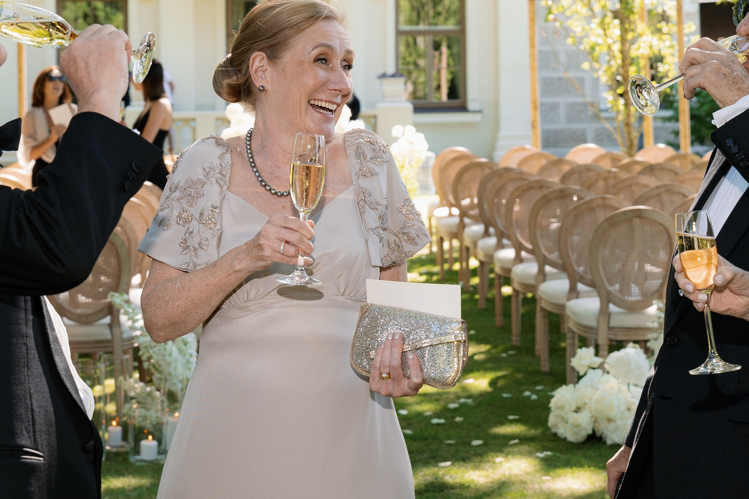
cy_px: 168
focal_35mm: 76
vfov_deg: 17.9
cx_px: 323
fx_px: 1581
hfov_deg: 26.6
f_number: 5.6
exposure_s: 1/125
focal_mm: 48
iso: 160
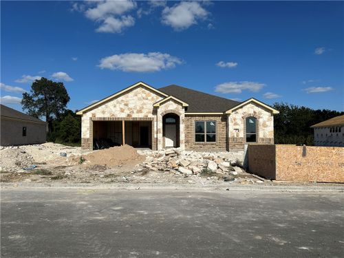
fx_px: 239
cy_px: 129
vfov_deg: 56.8
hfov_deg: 71.6
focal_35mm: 24
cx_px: 172
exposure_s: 1/10753
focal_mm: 6.86
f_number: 1.78
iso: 80
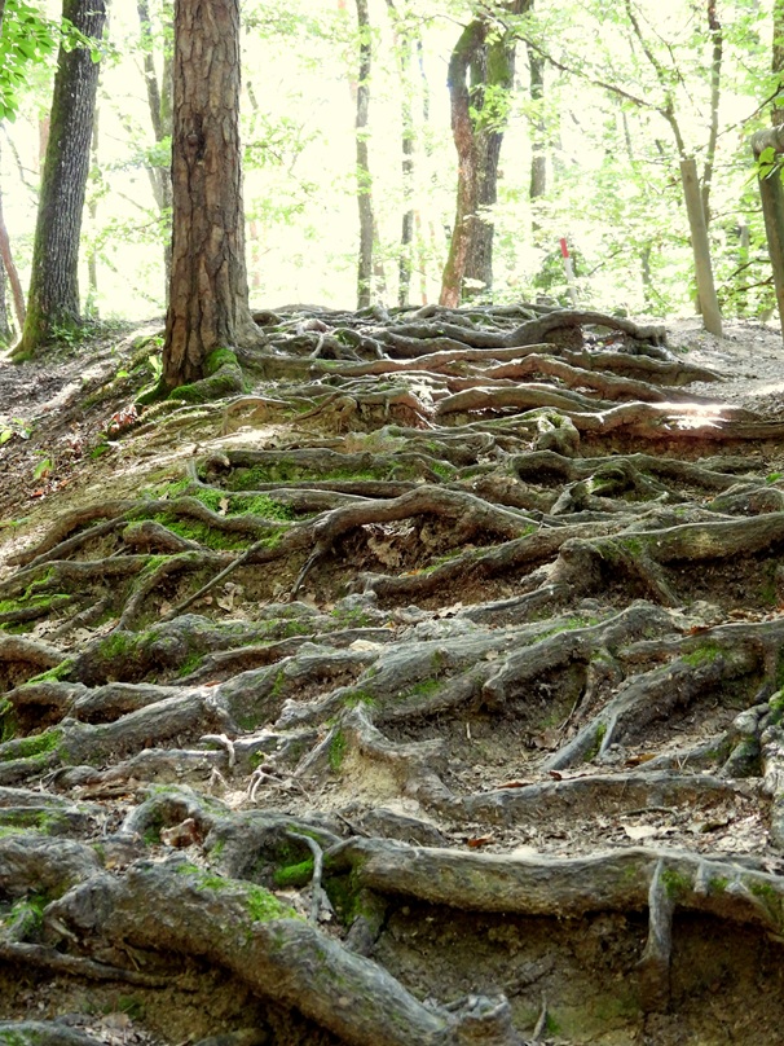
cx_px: 392
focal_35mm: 85
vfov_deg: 23.0
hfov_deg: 17.4
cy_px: 523
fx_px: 2567
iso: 400
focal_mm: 15.2
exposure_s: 1/20
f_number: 4
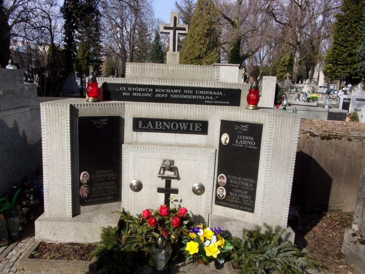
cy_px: 137
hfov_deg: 63.4
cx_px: 182
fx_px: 295
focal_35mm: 28
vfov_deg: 49.7
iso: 80
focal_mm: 5.1
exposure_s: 1/75
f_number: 10.8
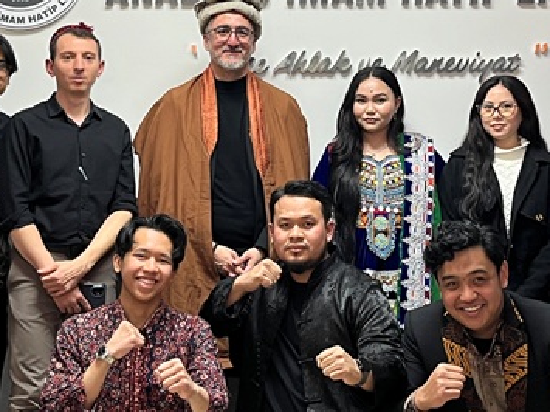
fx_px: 1191
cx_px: 302
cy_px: 71
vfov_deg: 19.4
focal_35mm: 75
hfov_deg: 26.0
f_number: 1.6
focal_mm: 5.1
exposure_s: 1/50
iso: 64
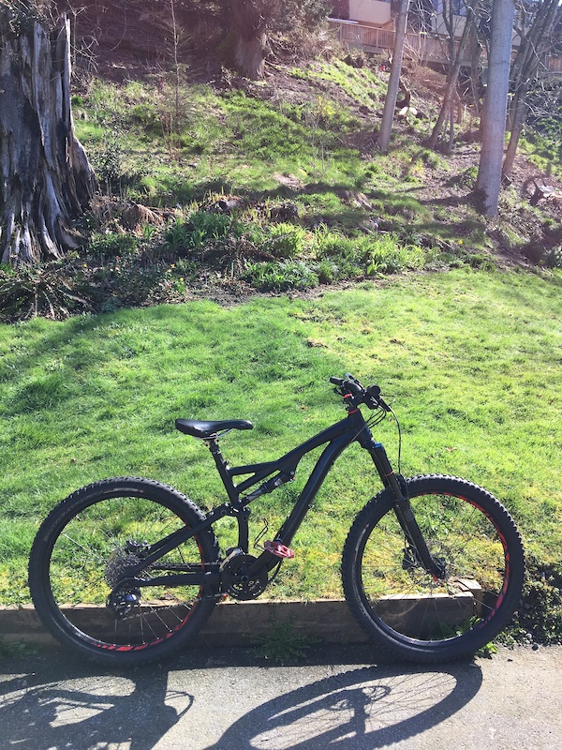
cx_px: 281
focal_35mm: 29
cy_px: 375
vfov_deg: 61.7
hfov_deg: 48.2
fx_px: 628
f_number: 2.2
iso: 25
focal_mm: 4.15
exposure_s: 1/460
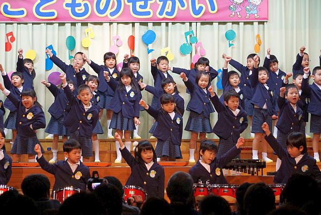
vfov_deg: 15.2
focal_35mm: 90
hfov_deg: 22.6
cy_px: 108
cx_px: 160
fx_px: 803
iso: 1600
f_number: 5.6
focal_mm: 60
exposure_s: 1/100
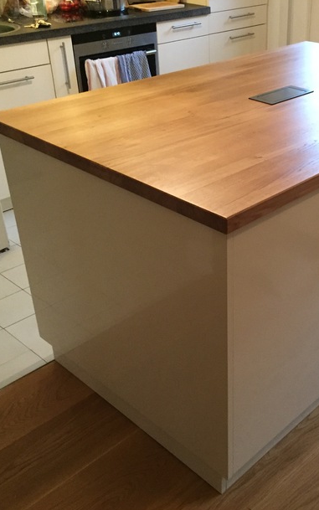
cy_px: 254
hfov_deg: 29.9
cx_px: 250
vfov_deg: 47.2
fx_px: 584
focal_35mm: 42
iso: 250
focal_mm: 4.15
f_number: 2.2
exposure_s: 1/25
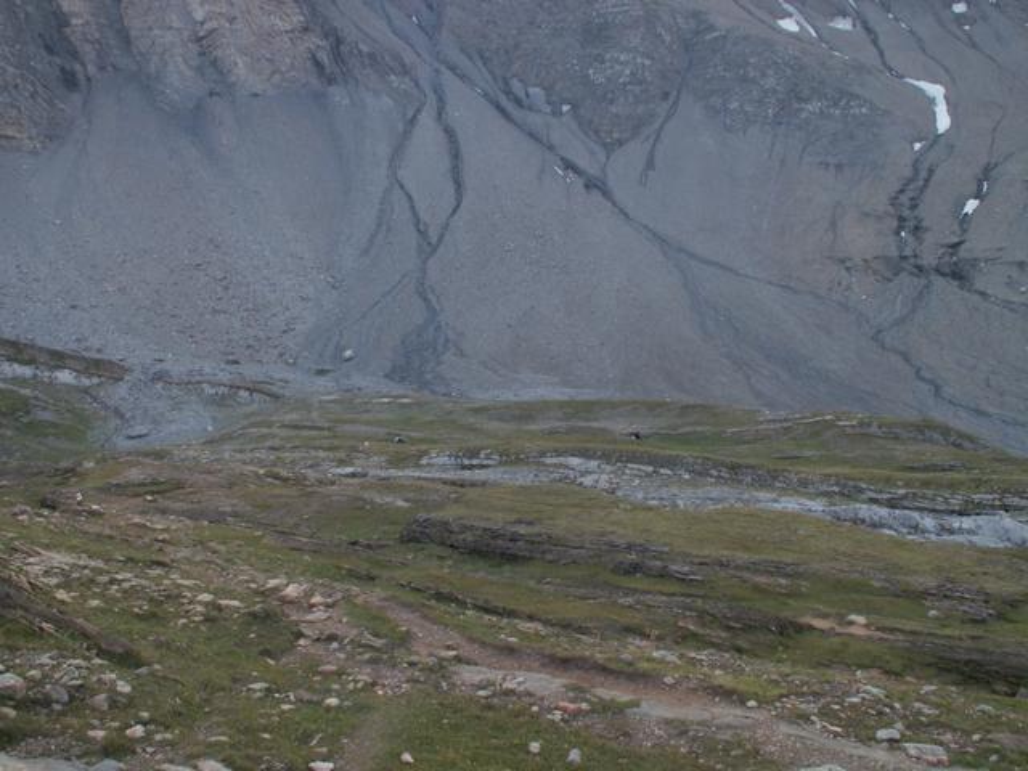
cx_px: 514
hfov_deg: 52.6
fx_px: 1039
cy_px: 386
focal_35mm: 35
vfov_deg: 40.7
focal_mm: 5.86
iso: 50
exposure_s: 1/50
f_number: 3.5
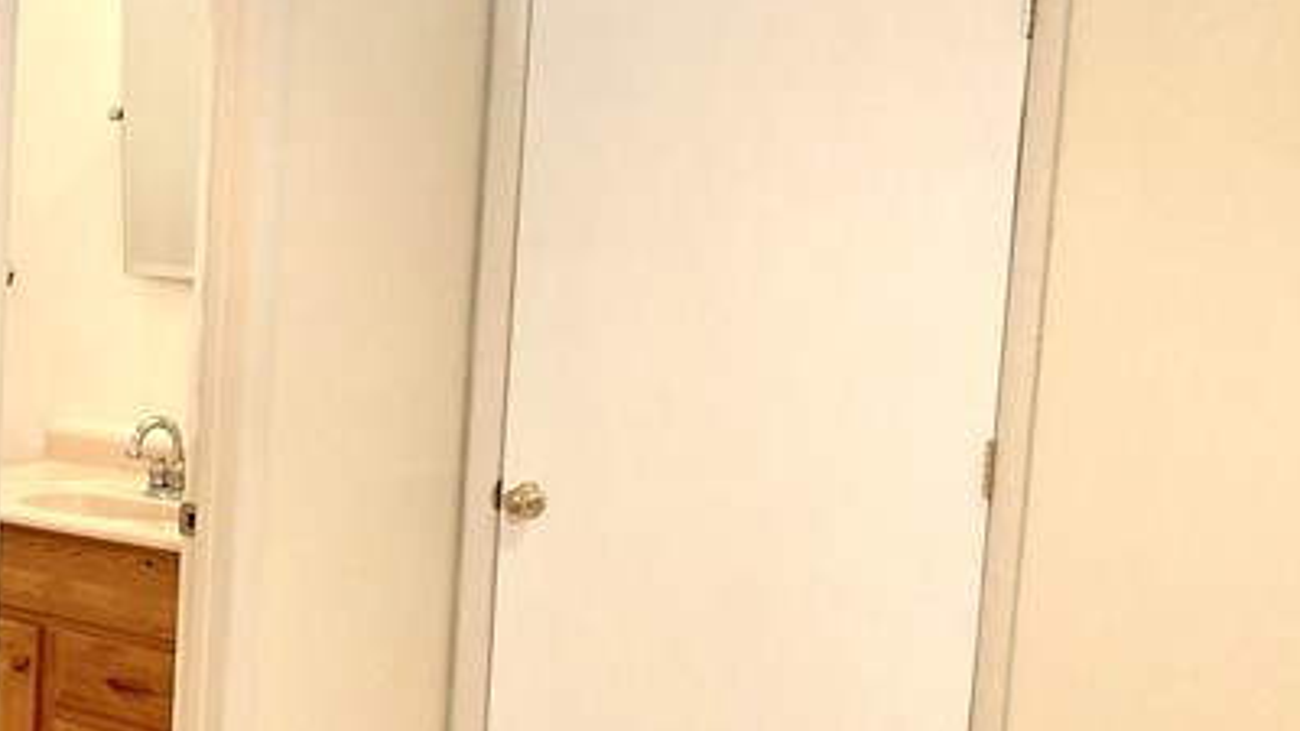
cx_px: -179
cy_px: 533
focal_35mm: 78
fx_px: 2689
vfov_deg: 15.4
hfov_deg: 25.0
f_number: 1.8
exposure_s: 1/60
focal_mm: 3.99
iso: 125
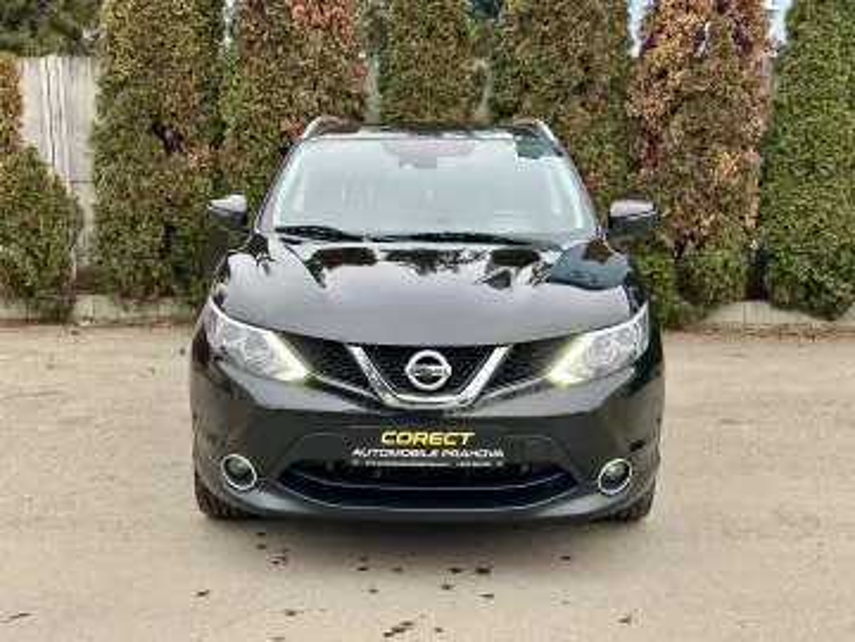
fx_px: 1186
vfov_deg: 30.3
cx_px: 428
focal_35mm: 48
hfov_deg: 39.7
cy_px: 321
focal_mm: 6.86
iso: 50
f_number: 1.78
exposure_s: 1/136
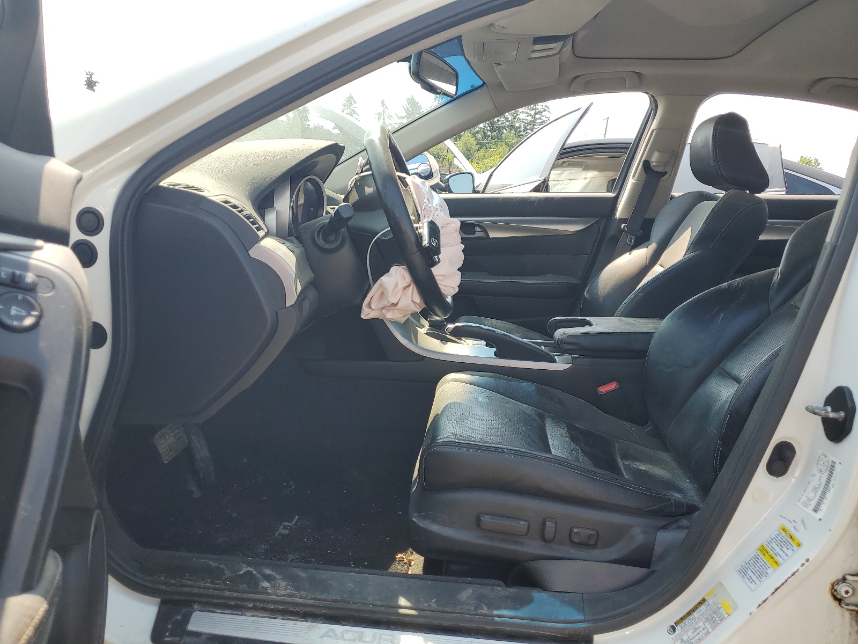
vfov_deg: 53.1
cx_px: 429
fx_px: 644
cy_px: 322
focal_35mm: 26
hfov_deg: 67.3
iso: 50
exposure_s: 1/833
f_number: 1.5
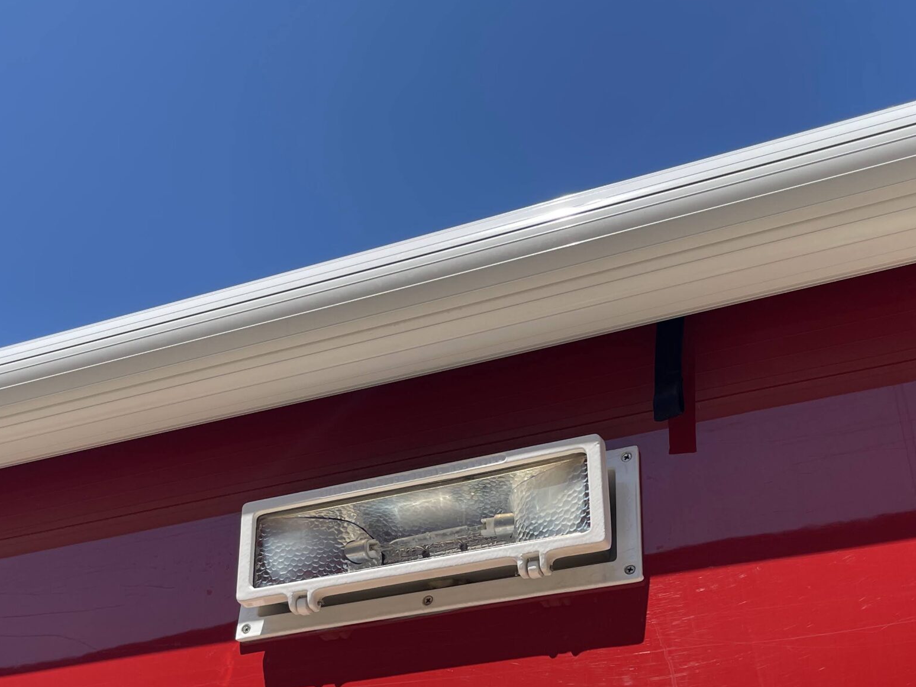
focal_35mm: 43
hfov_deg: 43.8
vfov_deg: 32.7
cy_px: 547
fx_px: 1138
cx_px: 508
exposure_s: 1/3257
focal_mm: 5.1
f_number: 1.6
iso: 32
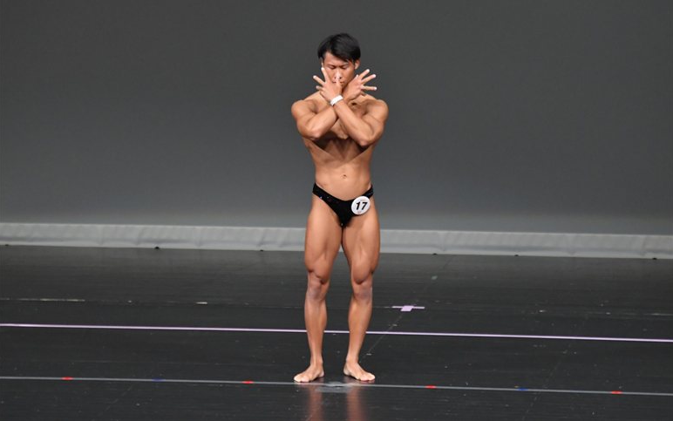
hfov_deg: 6.5
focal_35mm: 322
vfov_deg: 4.1
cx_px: 336
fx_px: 5908
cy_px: 197
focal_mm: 210
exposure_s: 1/400
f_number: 5.6
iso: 4000
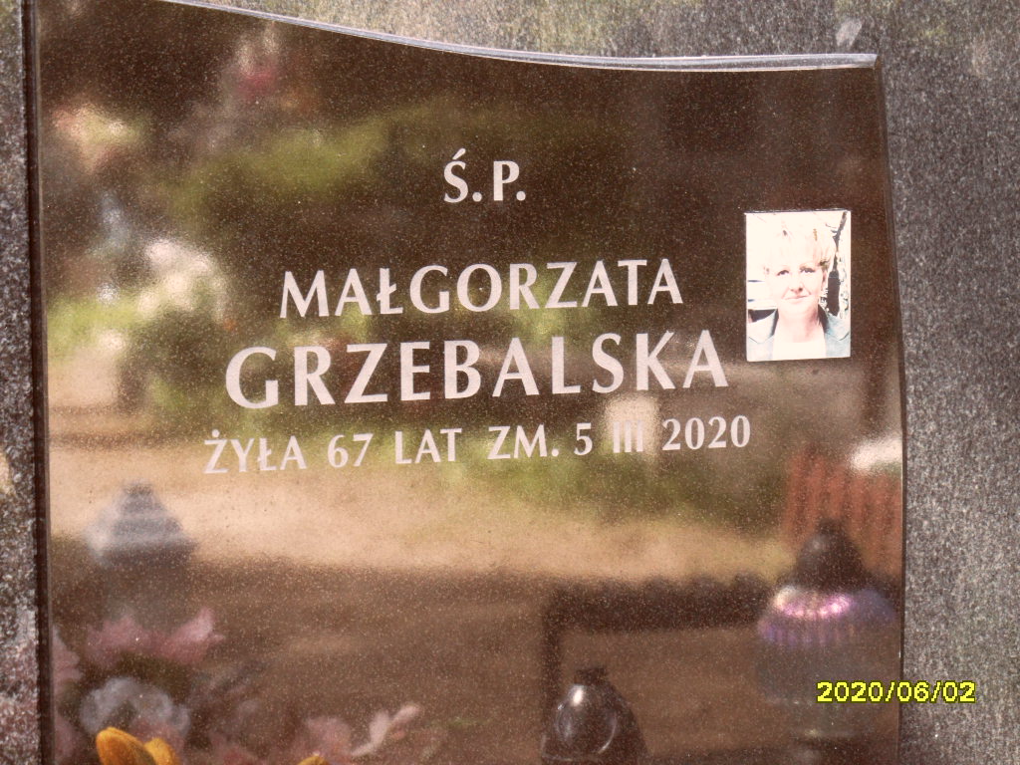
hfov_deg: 16.4
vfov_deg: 12.3
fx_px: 3536
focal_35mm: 120
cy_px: 382
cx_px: 510
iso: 240
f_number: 4.4
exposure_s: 1/60
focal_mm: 20
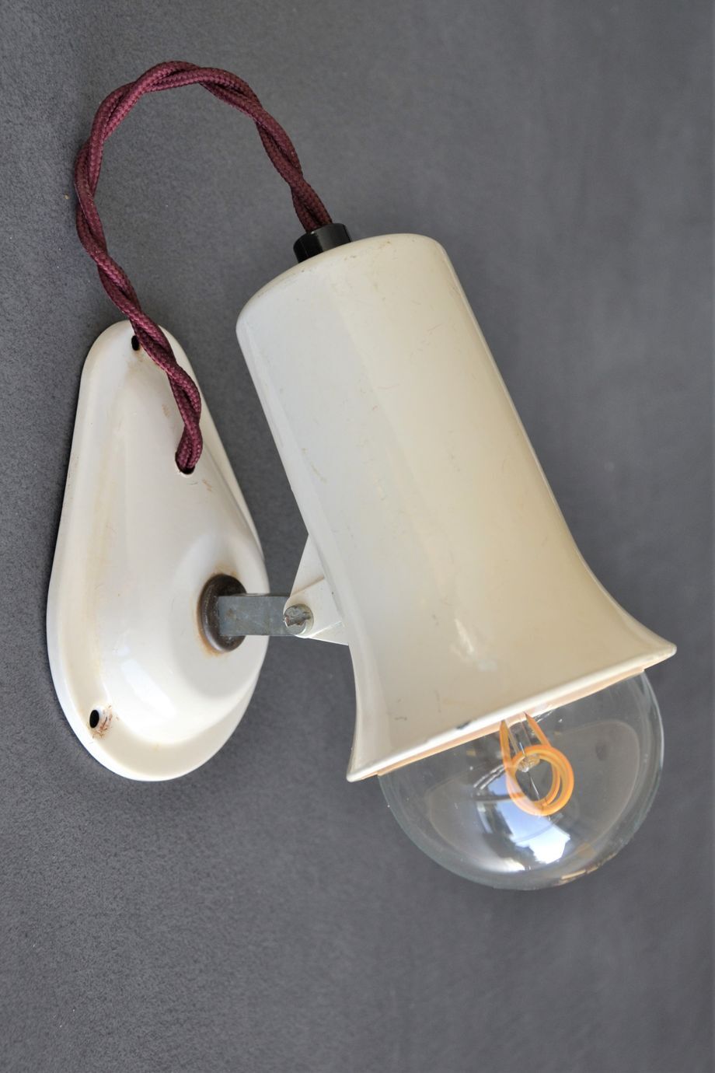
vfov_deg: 43.6
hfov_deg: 29.9
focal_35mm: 45
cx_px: 358
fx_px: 1341
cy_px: 536
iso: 250
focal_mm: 30
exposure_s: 1/125
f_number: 5.6
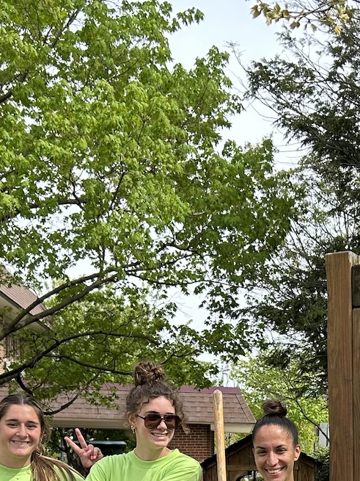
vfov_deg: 23.1
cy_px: 518
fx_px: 1110
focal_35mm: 80
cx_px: 296
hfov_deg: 18.2
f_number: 1.5
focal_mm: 5.7
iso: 50
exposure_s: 1/1344
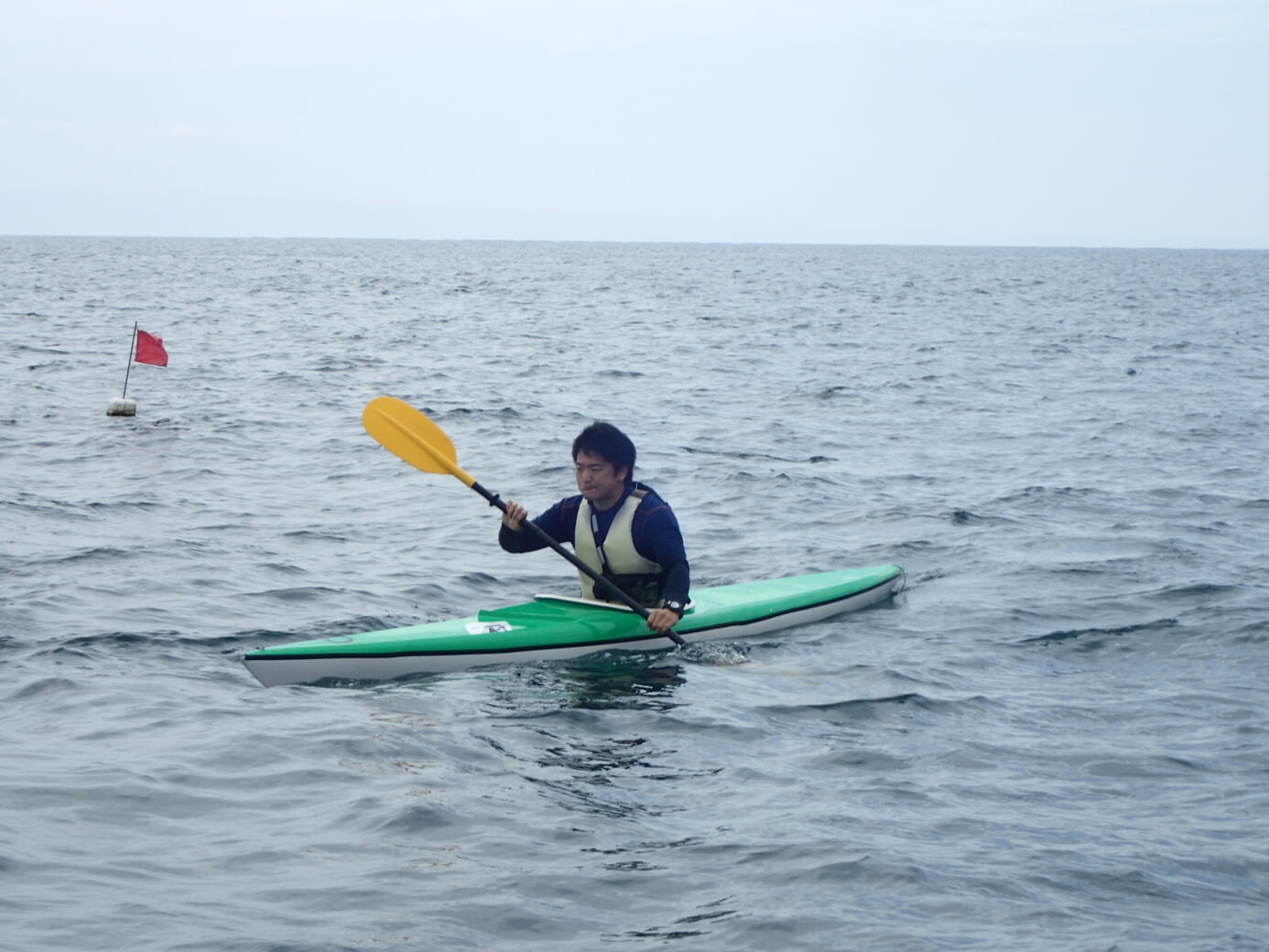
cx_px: 634
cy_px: 476
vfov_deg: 14.8
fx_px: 3667
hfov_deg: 19.6
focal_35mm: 100
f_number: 6.3
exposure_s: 1/320
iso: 100
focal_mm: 18
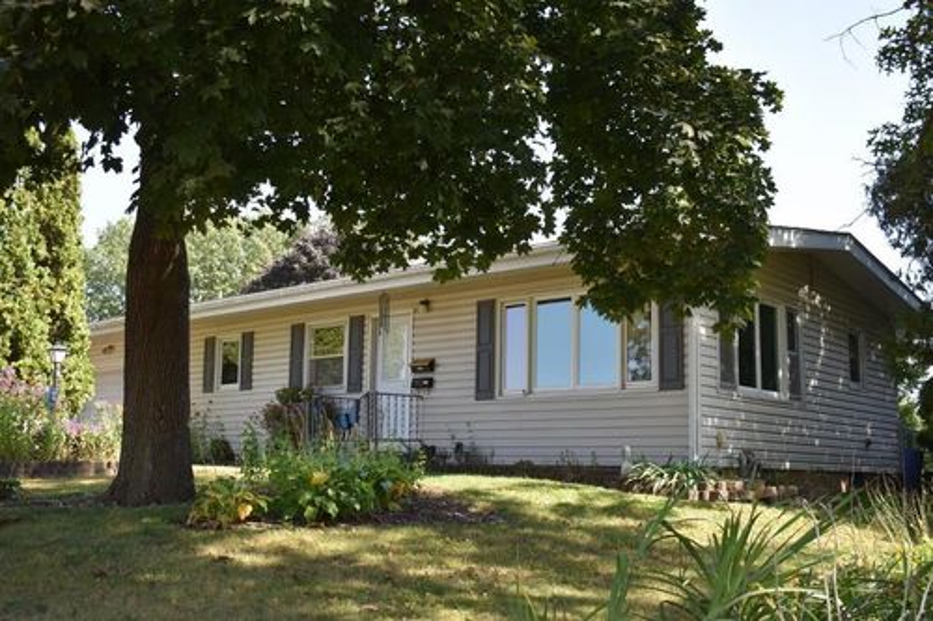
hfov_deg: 51.3
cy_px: 310
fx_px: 972
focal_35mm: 38
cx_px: 466
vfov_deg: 35.5
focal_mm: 25
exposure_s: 1/250
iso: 200
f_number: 6.3
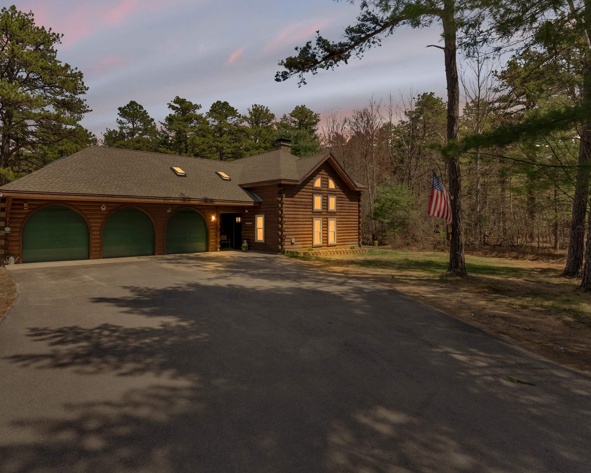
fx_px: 332
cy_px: 233
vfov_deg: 70.9
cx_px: 217
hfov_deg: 81.5
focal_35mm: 19
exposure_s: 1/1000
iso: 800
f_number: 8
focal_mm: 16
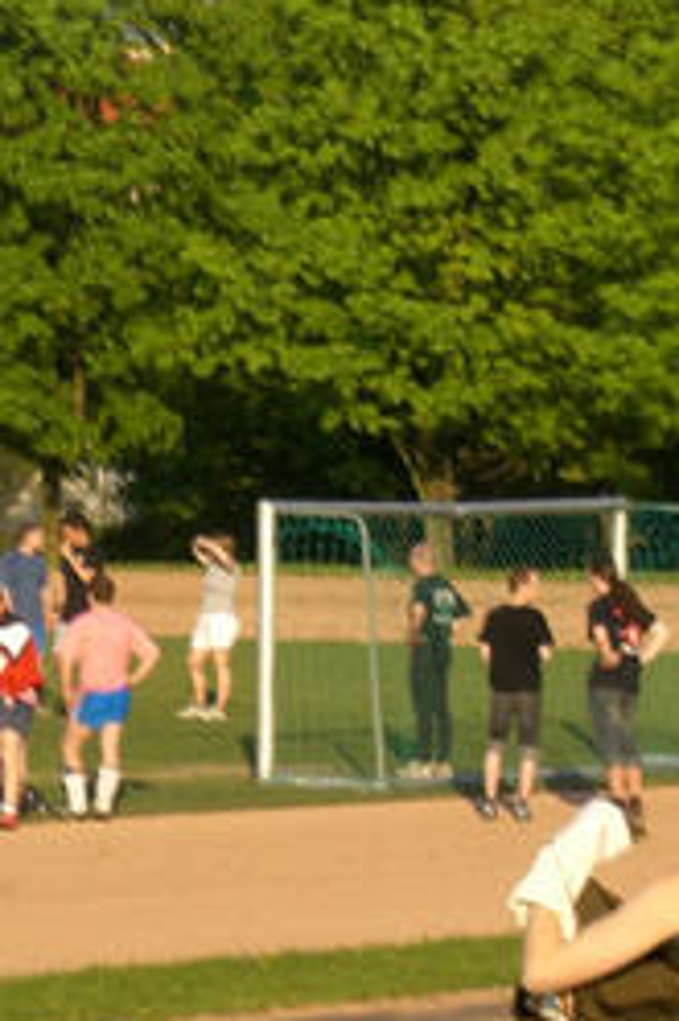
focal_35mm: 306
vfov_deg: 6.7
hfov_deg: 4.5
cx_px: -395
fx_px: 8669
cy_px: 613
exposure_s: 1/250
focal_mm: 18.9
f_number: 5.4
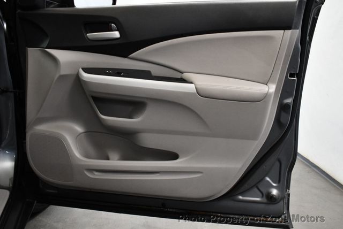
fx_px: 343
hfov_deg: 53.1
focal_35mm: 36
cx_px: 172
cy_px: 114
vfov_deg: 36.9
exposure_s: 1/125
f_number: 3.5
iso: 1800
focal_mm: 18
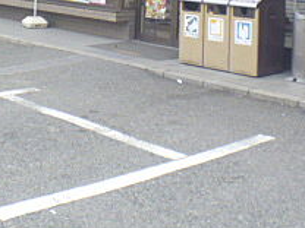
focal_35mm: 111
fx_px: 978
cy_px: -82
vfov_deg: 12.8
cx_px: 141
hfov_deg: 17.7
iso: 100
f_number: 3.1
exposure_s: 1/80
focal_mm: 6.4
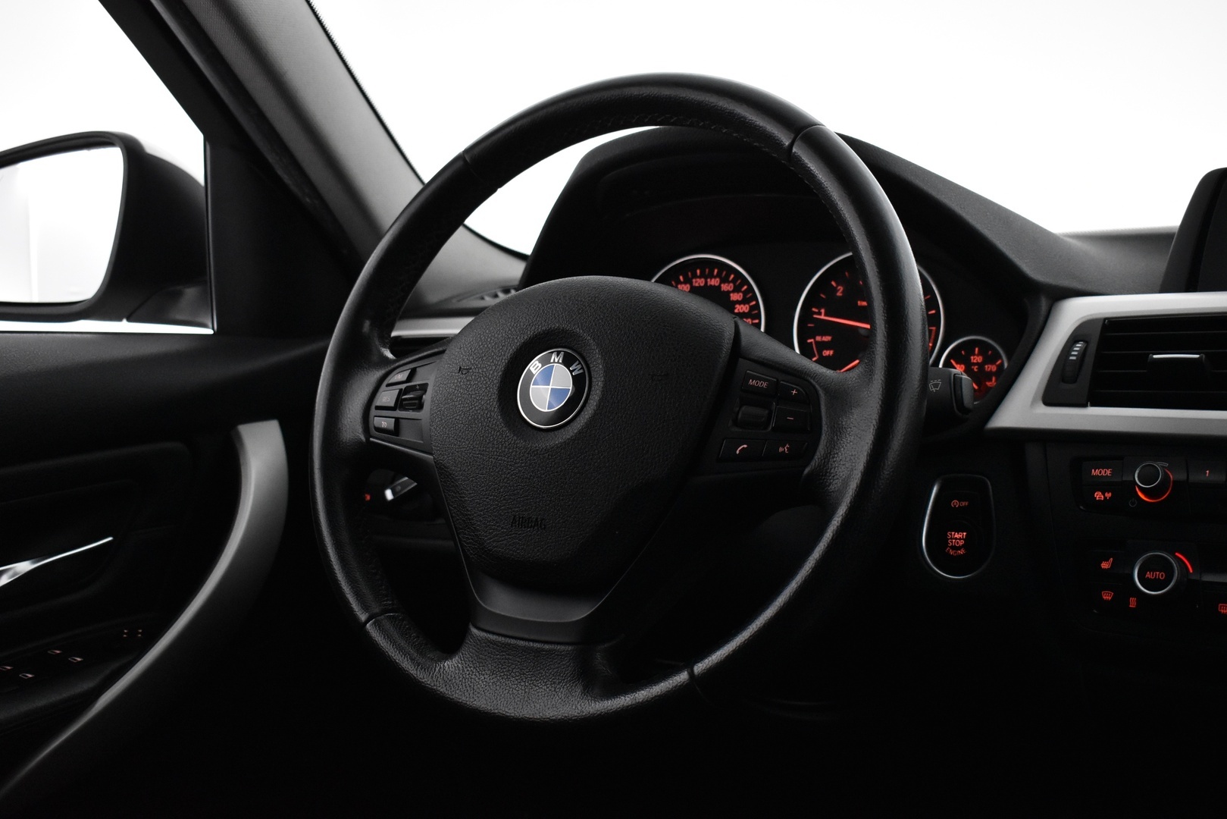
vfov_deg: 33.0
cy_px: 410
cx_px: 614
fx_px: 1381
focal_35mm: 40
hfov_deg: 47.9
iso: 3200
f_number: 4.5
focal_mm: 27
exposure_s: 1/80
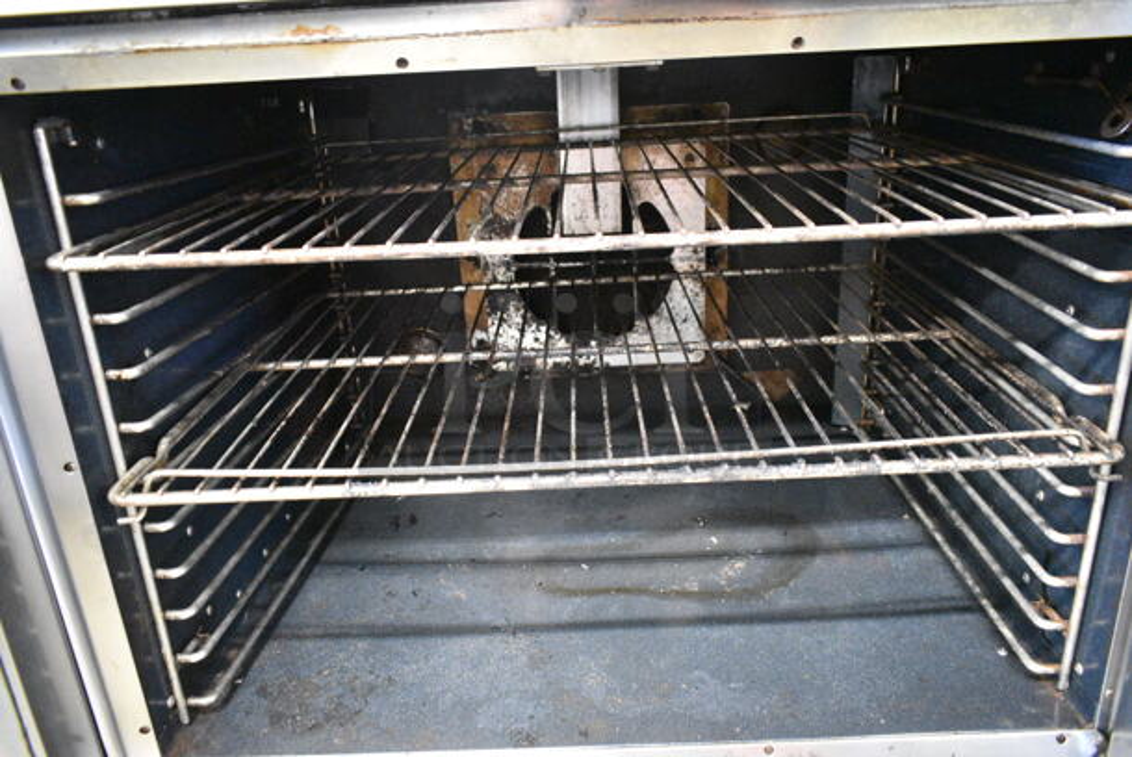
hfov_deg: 67.3
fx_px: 850
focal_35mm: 27
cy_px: 378
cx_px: 566
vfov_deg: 48.0
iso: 9000
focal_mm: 18
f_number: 3.5
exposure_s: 1/30
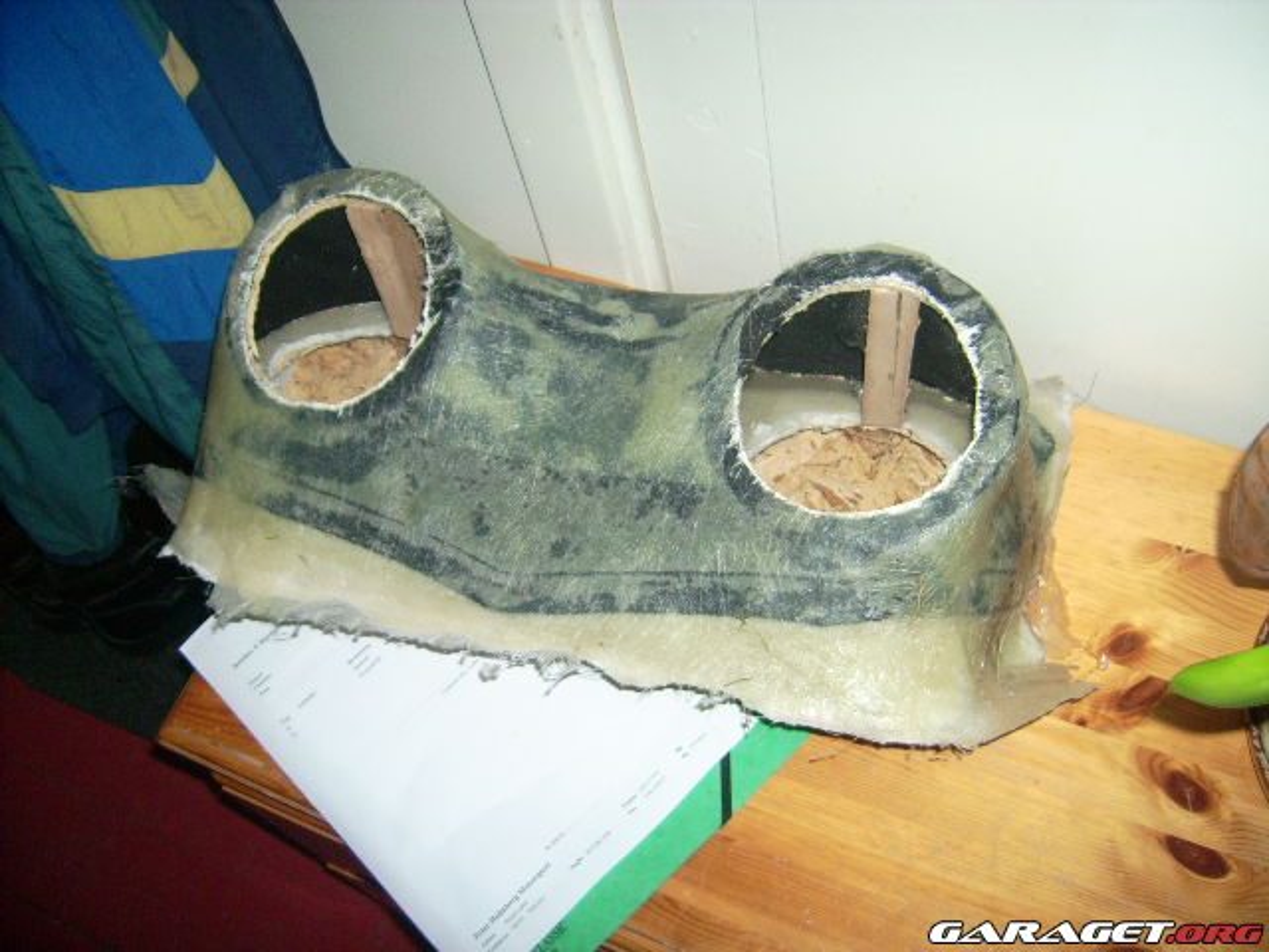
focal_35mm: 35
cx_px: 634
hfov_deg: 52.6
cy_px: 476
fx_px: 1283
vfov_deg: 40.7
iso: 100
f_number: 2.8
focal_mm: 5.95
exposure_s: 1/60
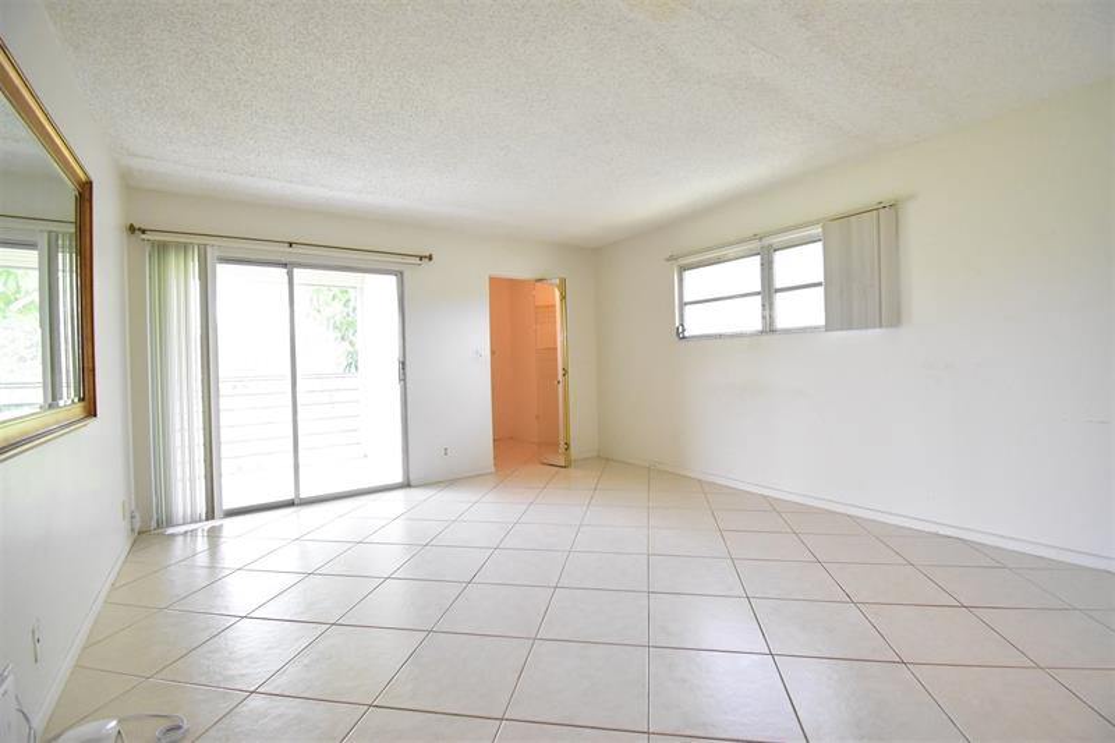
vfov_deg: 77.3
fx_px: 464
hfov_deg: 100.4
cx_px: 558
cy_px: 372
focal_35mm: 15
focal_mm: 10
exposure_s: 1/200
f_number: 5.6
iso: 5000
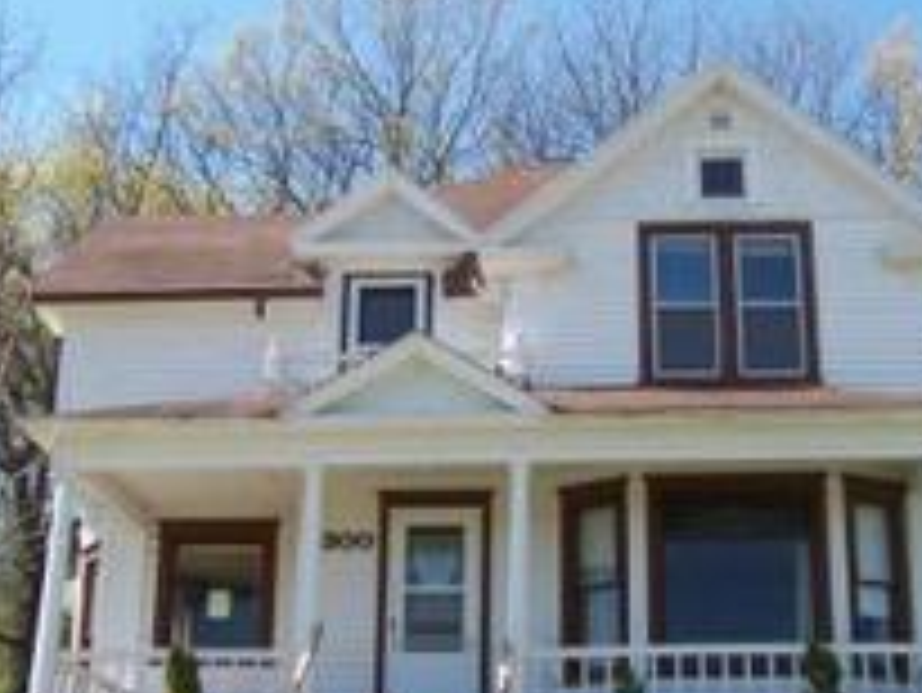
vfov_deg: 22.9
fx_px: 1706
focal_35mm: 64
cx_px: 580
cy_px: 410
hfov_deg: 30.1
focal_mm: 6.3
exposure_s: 1/350
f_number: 4
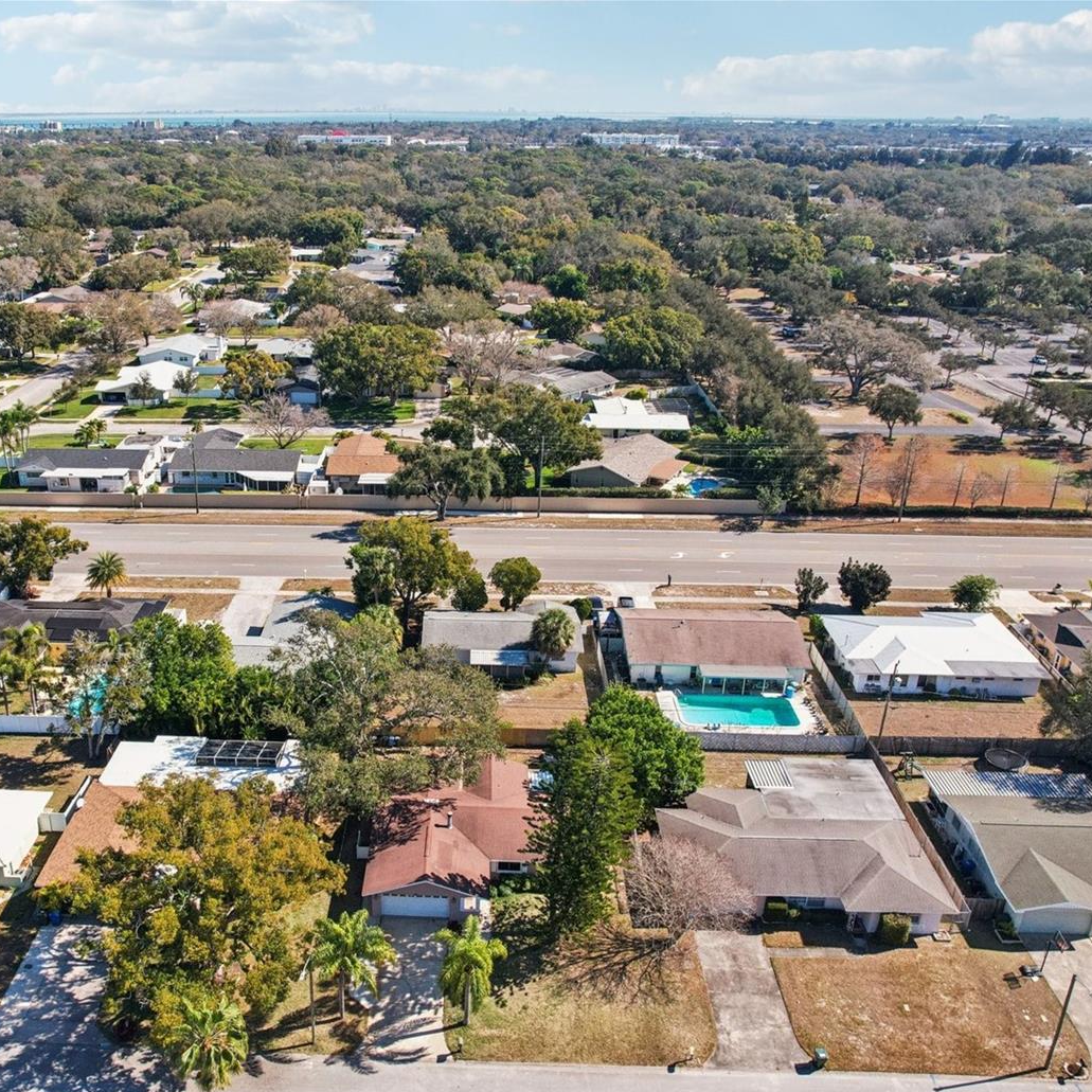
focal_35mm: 29
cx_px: 418
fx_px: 1035
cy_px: 563
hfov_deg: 55.1
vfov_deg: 55.6
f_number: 2.8
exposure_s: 1/1000
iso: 400
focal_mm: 8.4
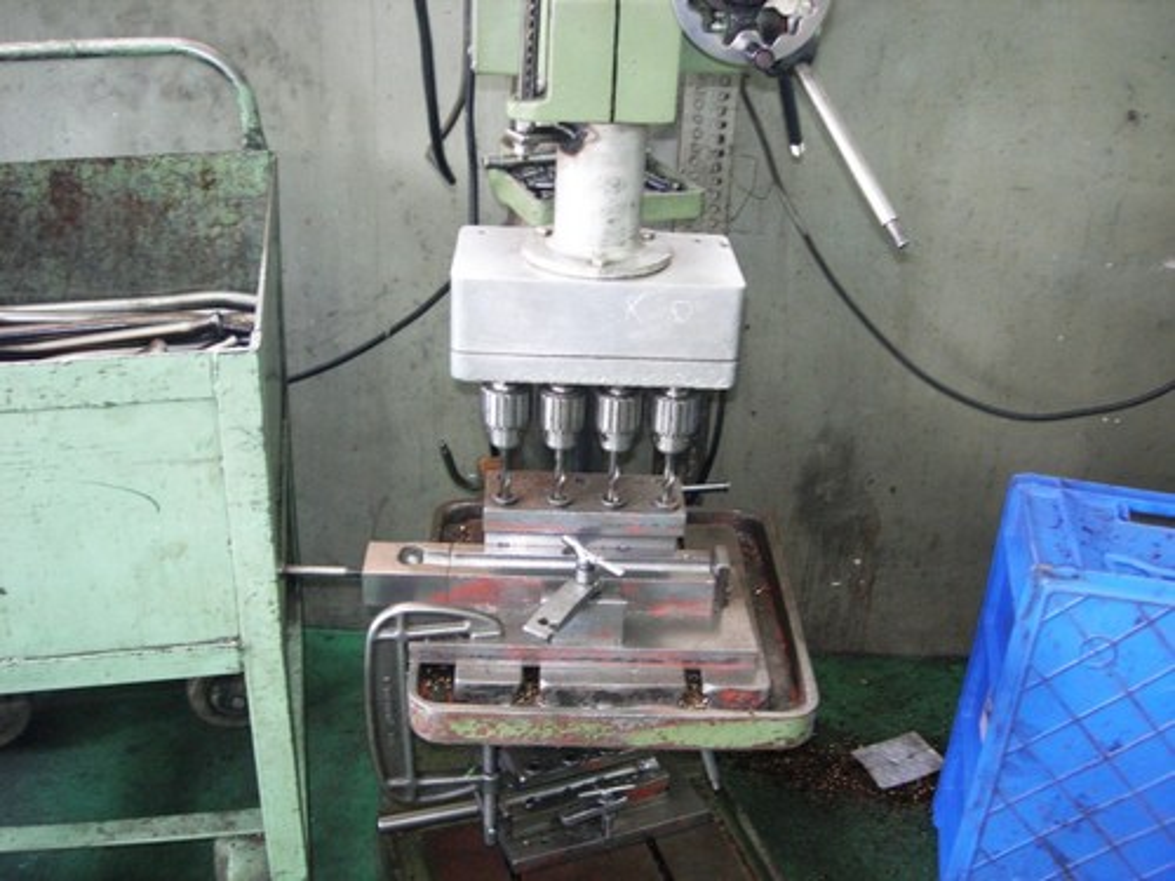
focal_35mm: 38
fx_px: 1290
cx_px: 588
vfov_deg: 37.7
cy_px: 440
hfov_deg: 49.0
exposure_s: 1/18.7
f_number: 2.8
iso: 200
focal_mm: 7.8
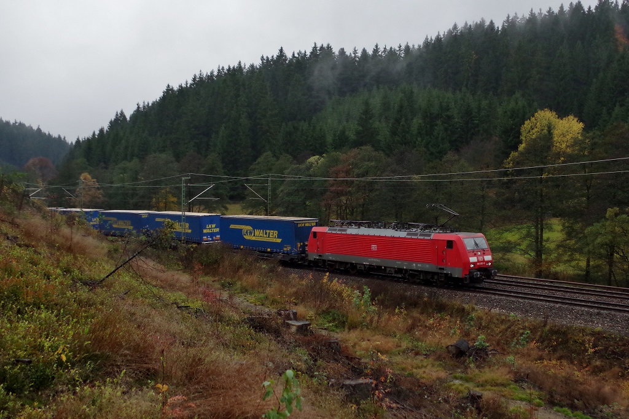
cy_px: 210
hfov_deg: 53.1
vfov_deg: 36.8
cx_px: 314
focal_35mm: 36
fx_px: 629
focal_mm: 24.38
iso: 1600
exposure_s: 1/800
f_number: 5.6
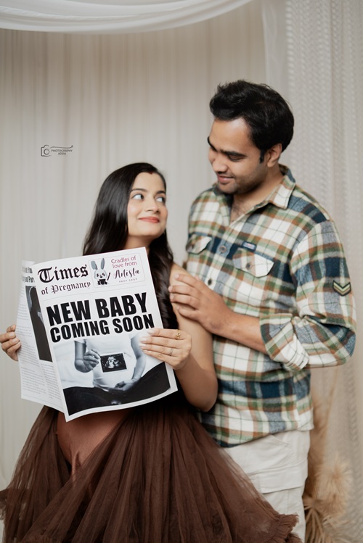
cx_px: 182
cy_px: 272
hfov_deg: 37.9
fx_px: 529
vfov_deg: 54.4
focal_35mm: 35
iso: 125
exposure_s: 1/200
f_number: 1.8
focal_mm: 35
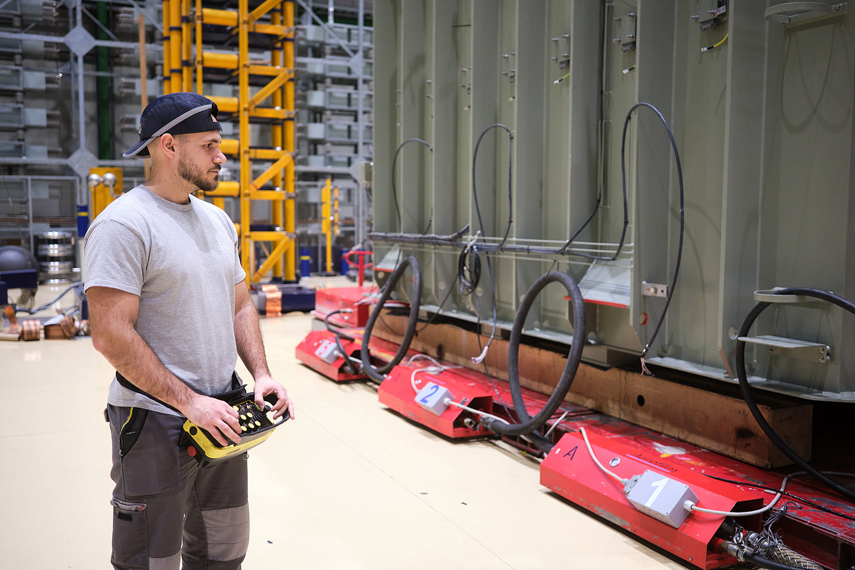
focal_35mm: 35
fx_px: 831
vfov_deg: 37.9
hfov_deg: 54.4
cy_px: 285
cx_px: 428
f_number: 1.6
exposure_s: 1/125
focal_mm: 23
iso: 640
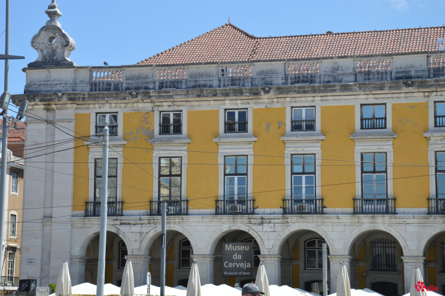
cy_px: 148
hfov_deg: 23.4
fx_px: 1075
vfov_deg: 15.7
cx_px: 222
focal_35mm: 87
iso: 100
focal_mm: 58
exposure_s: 1/200
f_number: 7.1
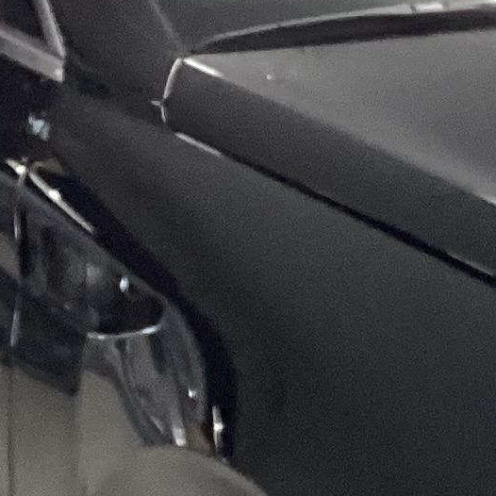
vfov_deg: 10.2
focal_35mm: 170
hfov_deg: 9.9
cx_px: 788
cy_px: 435
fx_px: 2756
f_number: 2.4
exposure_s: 1/40
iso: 320
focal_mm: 3.3
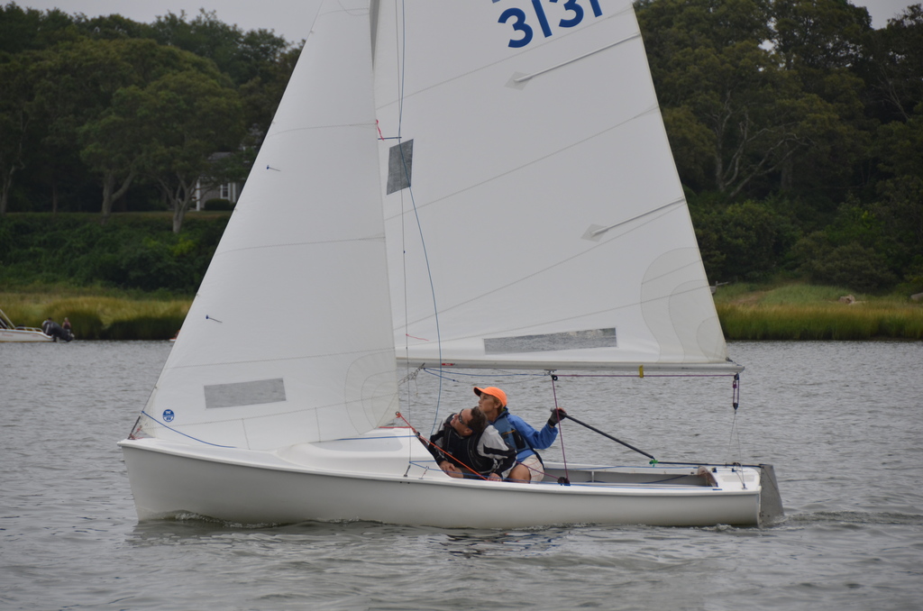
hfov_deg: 10.2
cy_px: 306
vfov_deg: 6.8
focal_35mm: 202
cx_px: 462
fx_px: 5181
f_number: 6.3
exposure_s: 1/640
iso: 200
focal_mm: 135
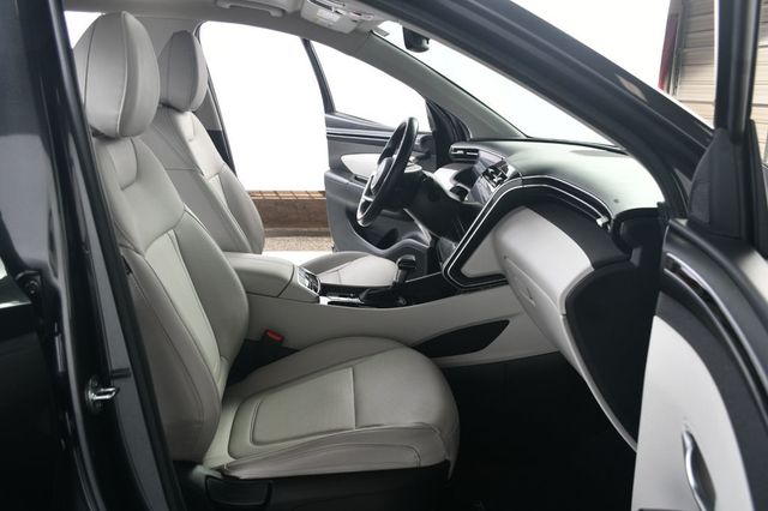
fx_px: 704
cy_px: 256
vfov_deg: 39.9
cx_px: 384
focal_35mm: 33
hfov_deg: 57.2
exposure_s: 1/160
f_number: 5.6
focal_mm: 22
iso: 100
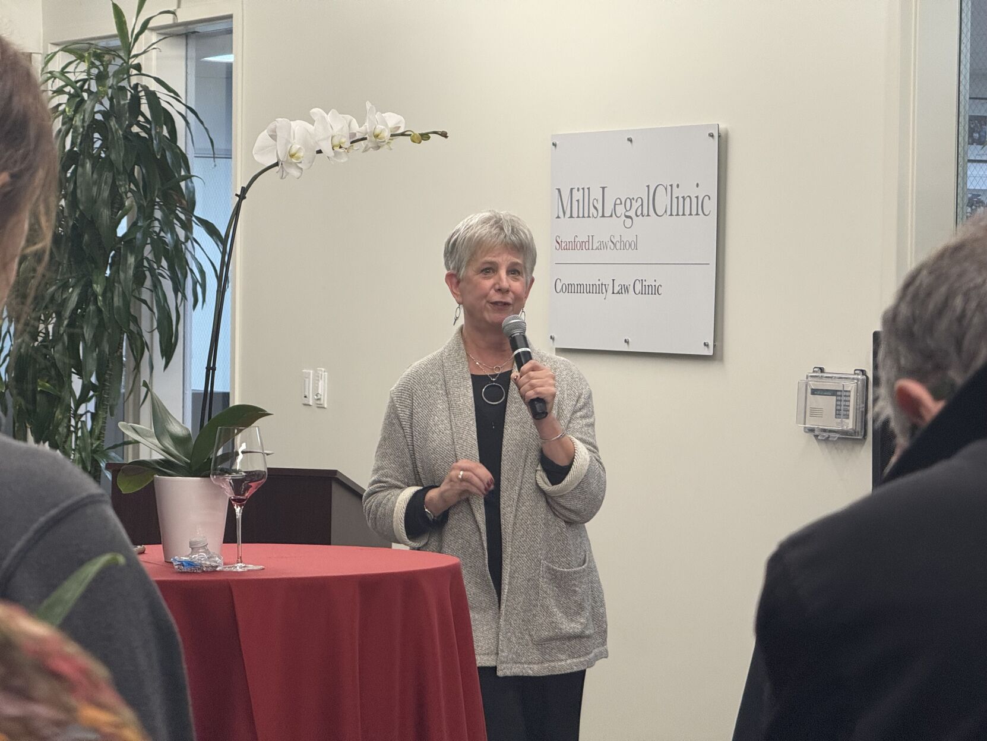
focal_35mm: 120
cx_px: 494
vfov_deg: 12.4
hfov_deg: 16.4
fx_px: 3422
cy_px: 370
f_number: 2.8
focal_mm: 15.66
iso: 160
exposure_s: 1/60
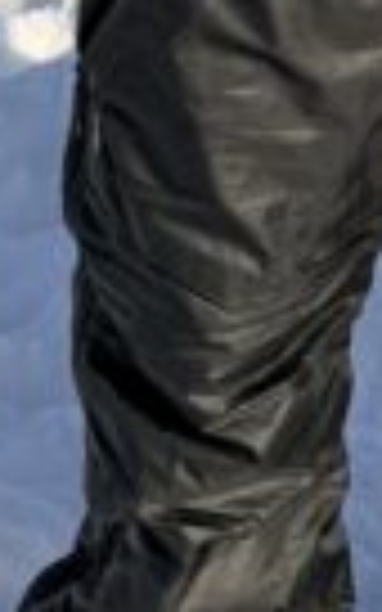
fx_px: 3198
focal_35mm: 192
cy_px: -792
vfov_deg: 9.8
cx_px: 1016
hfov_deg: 6.4
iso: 80
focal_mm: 6.76
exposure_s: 1/9091
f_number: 1.78
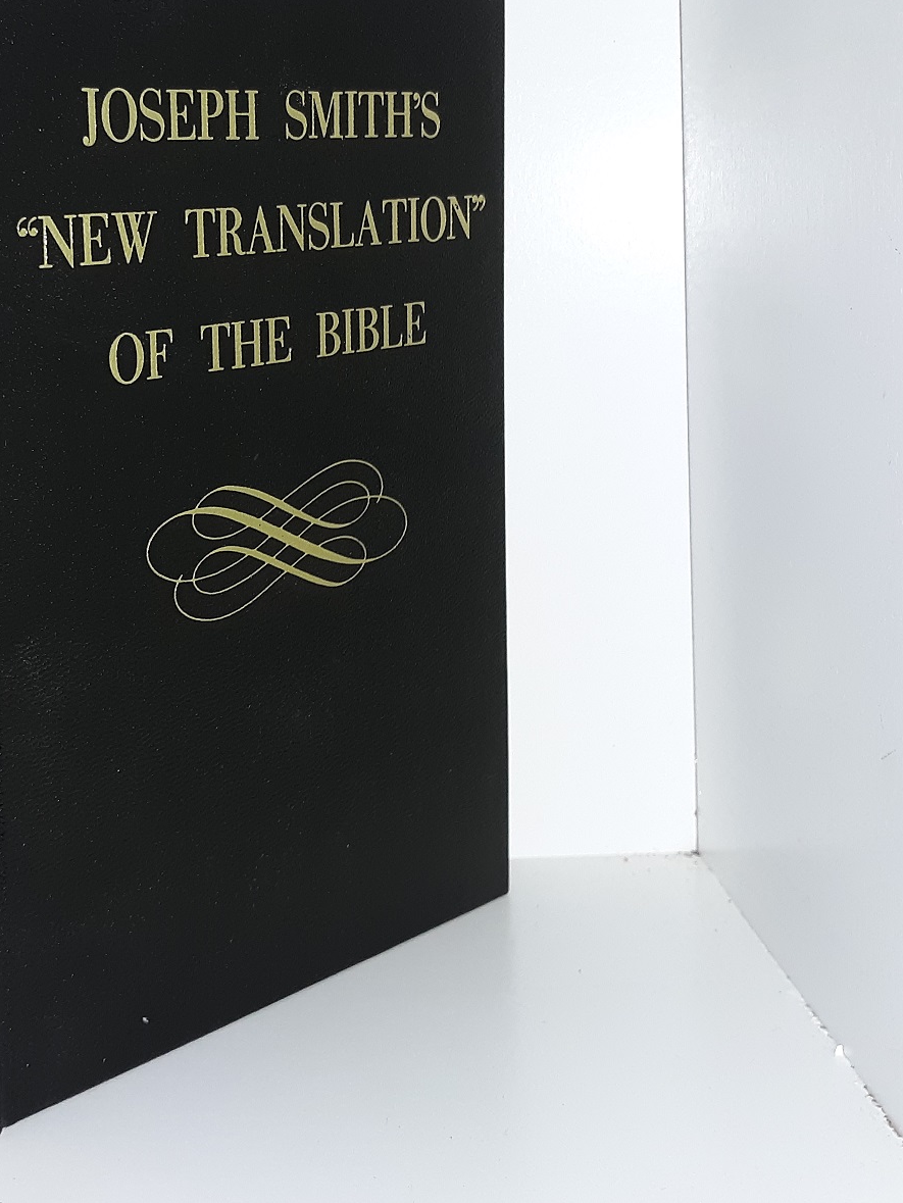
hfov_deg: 29.0
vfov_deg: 38.6
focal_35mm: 49
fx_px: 1703
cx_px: 184
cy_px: 436
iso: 80
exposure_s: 1/120
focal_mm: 3.7
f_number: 1.7
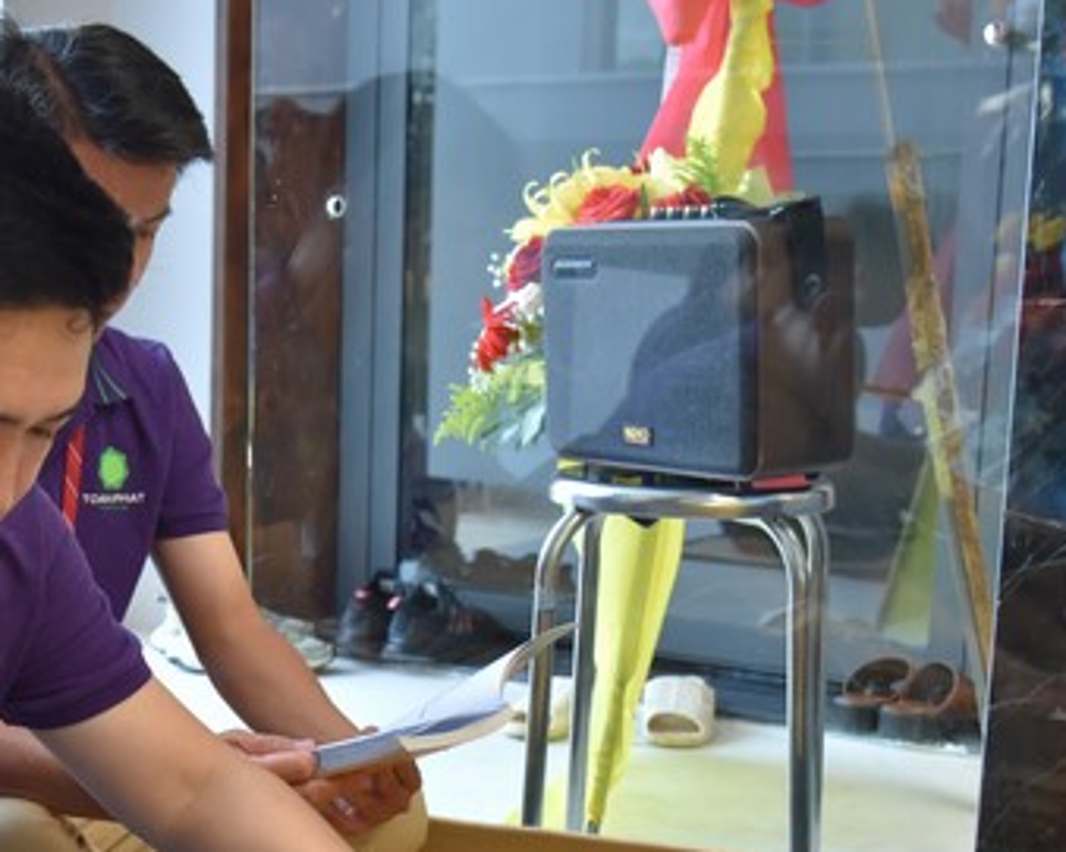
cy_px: 651
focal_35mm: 63
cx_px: 343
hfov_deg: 29.8
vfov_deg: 23.9
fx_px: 1987
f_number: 5
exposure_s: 1/100
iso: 1600
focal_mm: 35
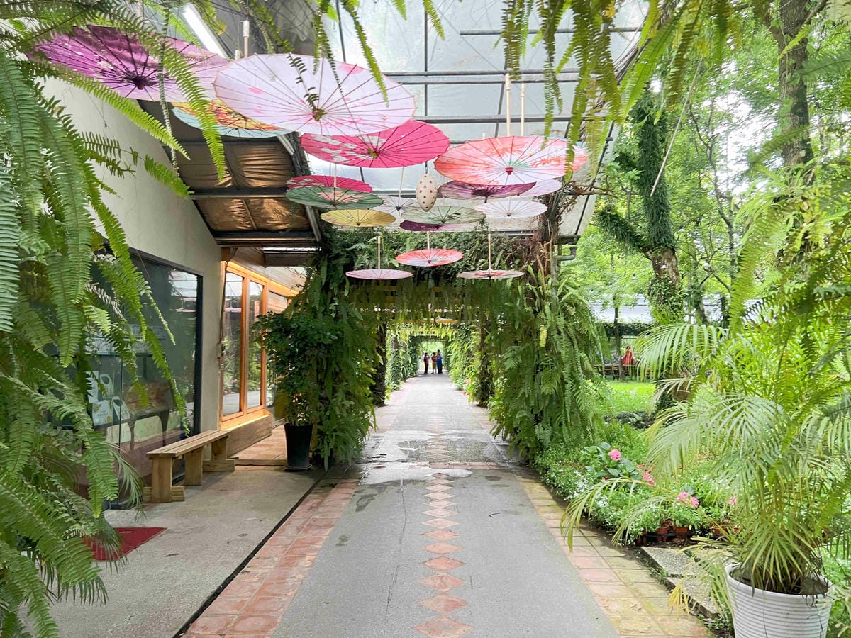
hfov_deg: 67.3
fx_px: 639
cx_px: 426
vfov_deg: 53.1
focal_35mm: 26
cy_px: 319
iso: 125
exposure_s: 1/81
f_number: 1.5
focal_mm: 5.7
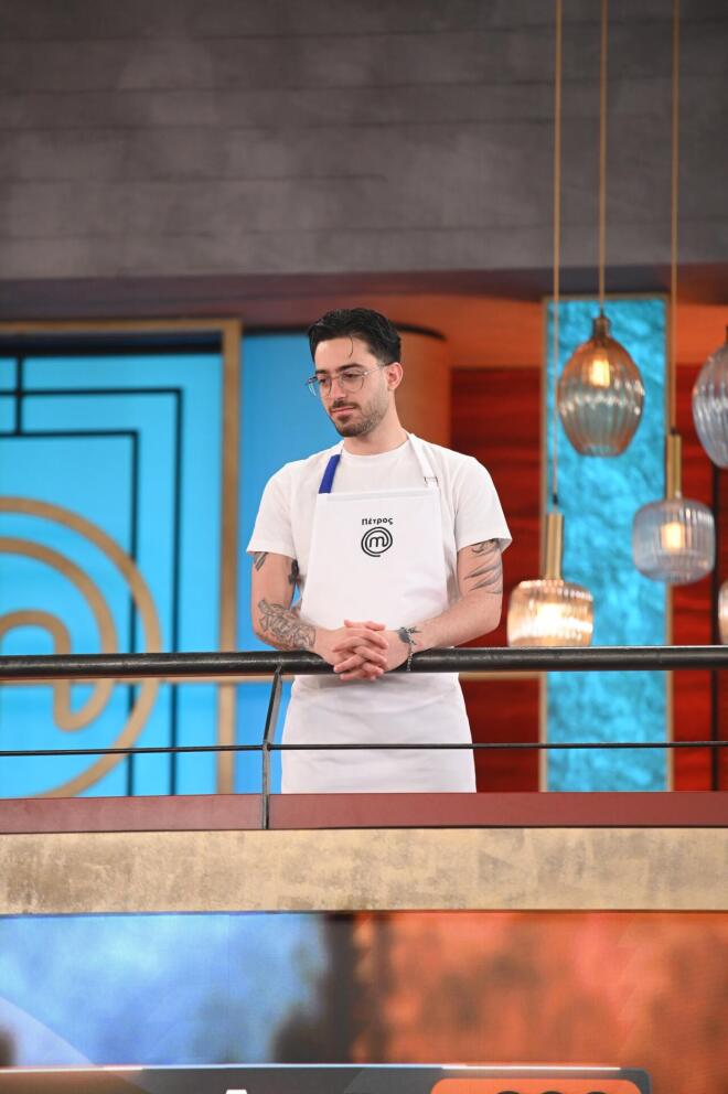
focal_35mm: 200
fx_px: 6075
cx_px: 364
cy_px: 547
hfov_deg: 6.9
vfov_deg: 10.3
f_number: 3.2
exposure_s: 1/200
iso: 3200
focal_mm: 200
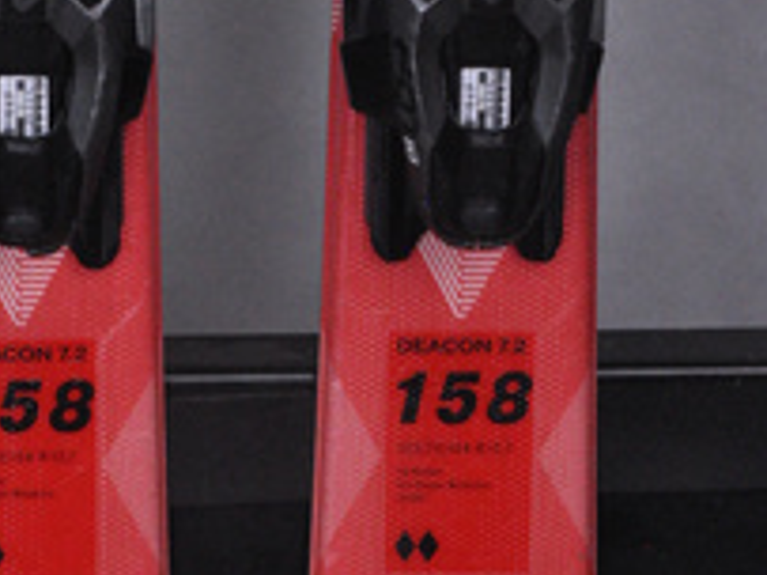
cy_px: 673
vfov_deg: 5.8
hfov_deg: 7.7
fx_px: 5669
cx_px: 225
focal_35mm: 256
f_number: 9.5
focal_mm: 80
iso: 3200
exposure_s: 1/125
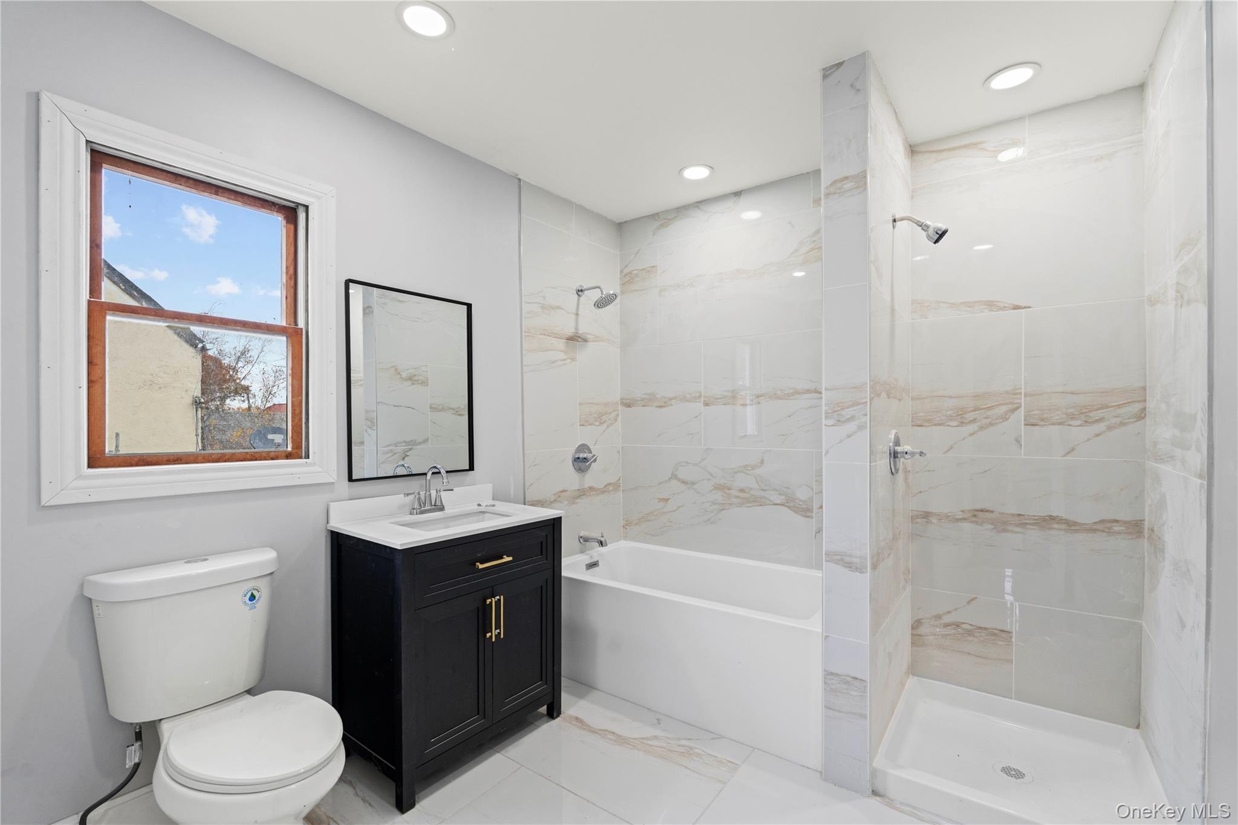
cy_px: 412
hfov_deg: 96.7
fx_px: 550
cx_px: 619
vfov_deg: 73.7
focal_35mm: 16
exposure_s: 1/8
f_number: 7.1
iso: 800
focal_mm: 16
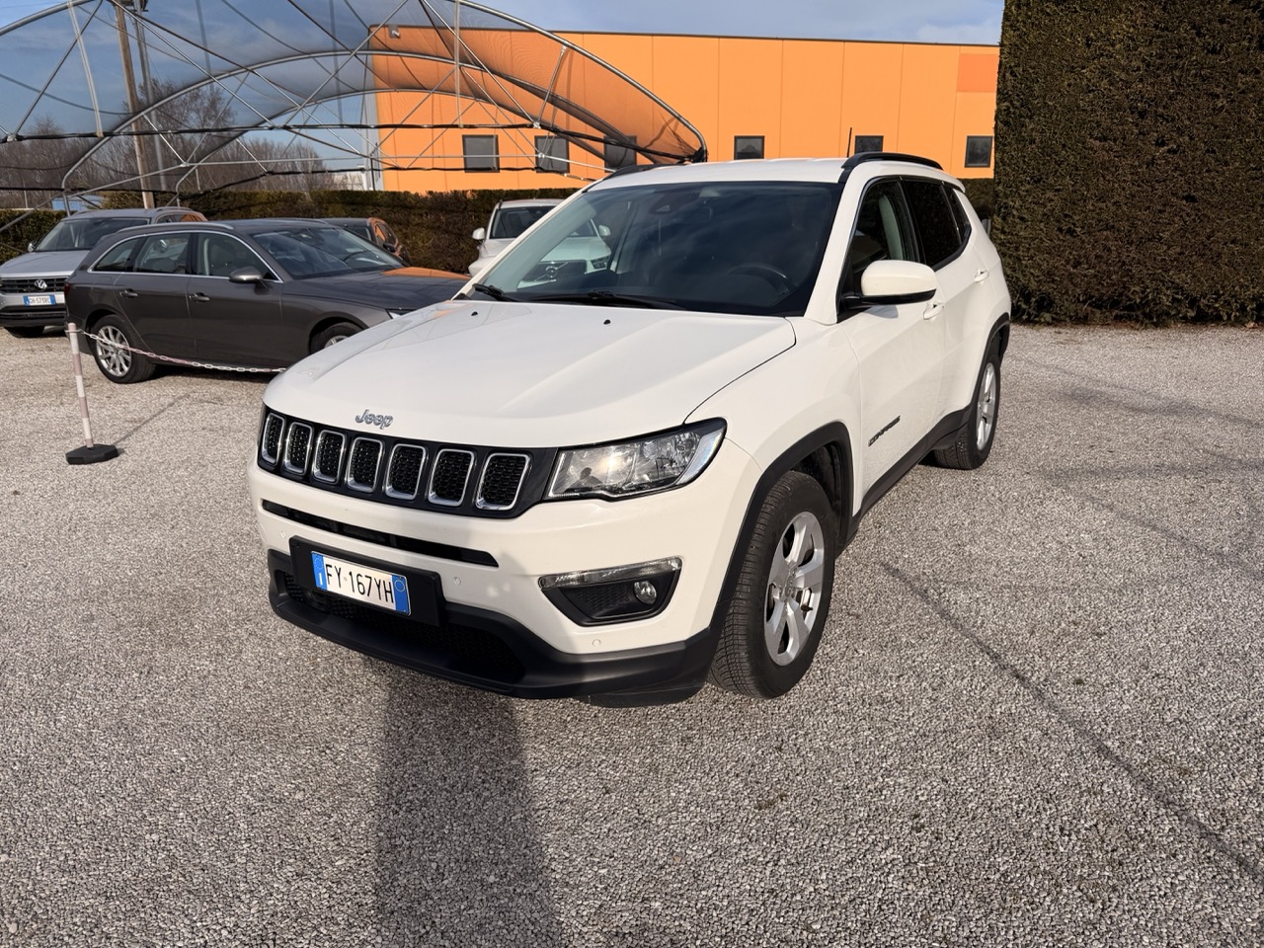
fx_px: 876
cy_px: 474
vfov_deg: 56.8
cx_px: 632
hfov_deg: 71.6
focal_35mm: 24
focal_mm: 6.76
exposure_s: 1/7353
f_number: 1.78
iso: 80
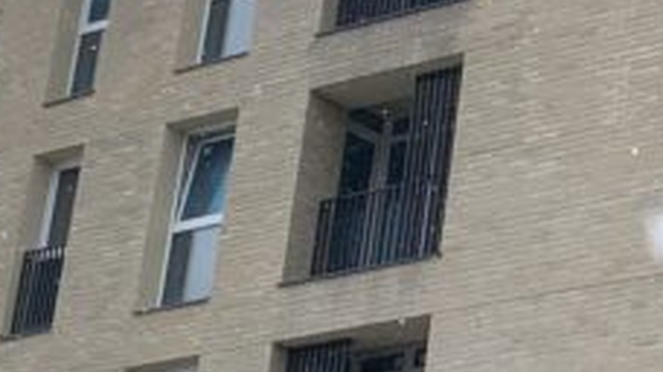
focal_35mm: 127
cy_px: 427
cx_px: 1166
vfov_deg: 9.4
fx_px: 2232
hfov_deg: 14.9
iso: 25
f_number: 1.8
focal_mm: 4.25
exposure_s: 1/1111
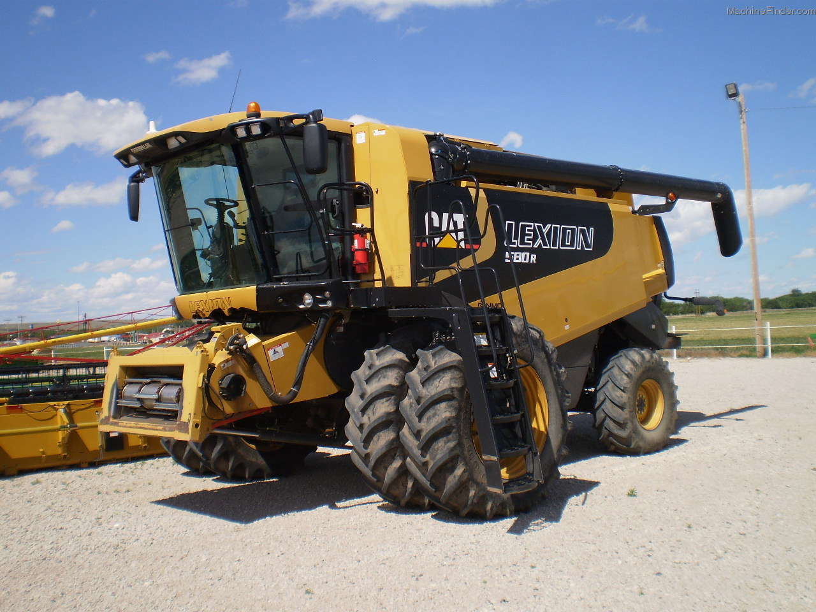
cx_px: 408
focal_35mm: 36
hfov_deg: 51.4
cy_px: 306
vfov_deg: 39.7
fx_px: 849
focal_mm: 6.3
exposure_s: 1/1000
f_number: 4.6
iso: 64
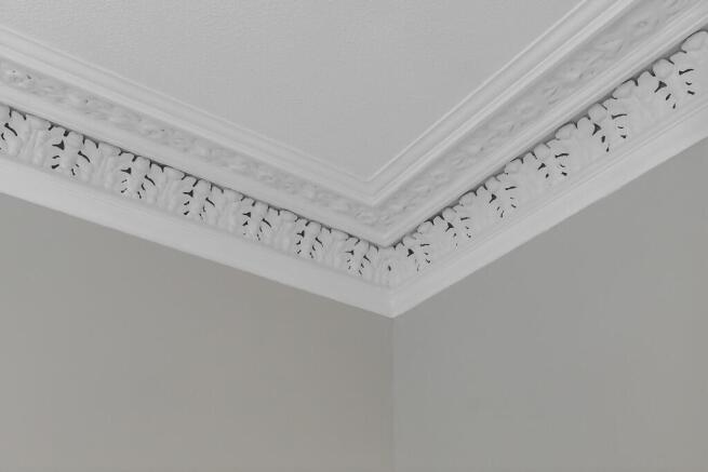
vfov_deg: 36.9
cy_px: 236
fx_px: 708
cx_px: 354
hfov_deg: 53.1
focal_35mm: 36
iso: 400
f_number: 5.6
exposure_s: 1/50
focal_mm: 24
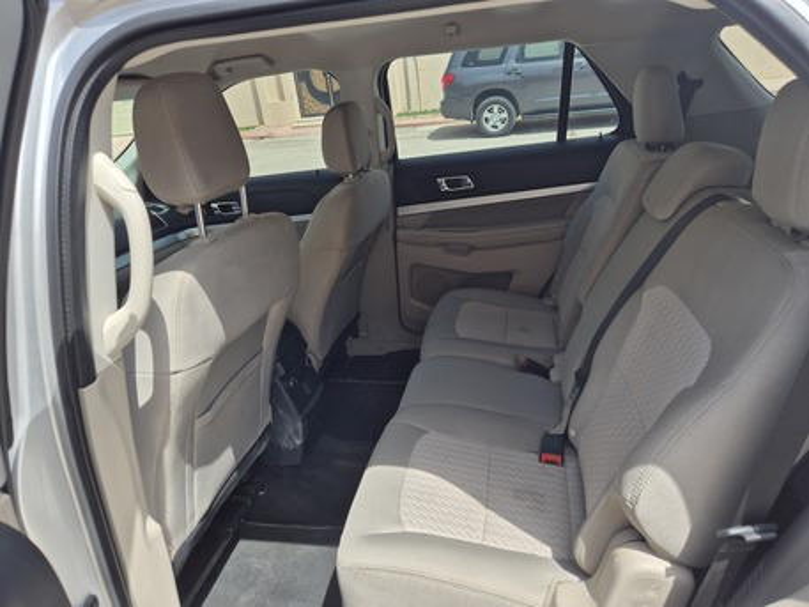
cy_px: 304
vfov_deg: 58.9
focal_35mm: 23
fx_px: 538
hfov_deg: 73.9
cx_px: 404
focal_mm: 5.4
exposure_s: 1/642
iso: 25
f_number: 1.8
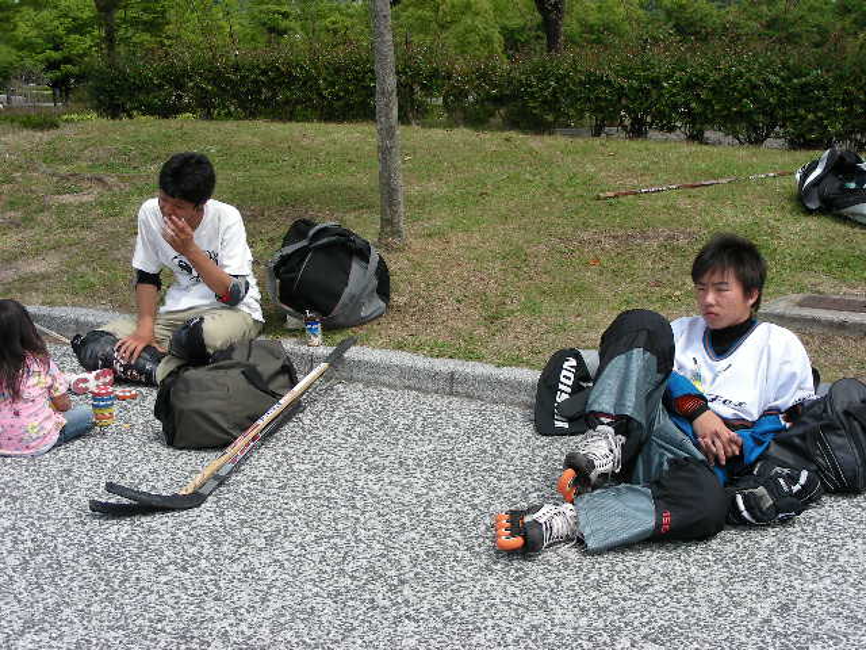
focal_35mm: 58
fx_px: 1451
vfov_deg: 25.2
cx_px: 433
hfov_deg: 33.2
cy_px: 325
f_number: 4
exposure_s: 1/373
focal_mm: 9.7
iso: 50
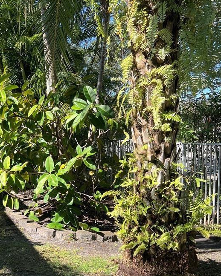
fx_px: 384
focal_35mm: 47
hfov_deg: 31.3
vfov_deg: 39.4
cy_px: 162
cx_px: 48
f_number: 1.5
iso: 50
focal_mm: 5.7
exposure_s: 1/1112
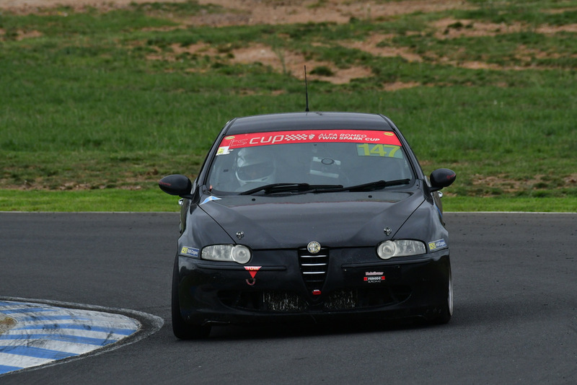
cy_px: 192
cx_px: 288
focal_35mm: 750
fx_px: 12025
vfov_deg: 1.8
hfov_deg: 2.7
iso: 1000
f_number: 11
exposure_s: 1/640
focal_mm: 500
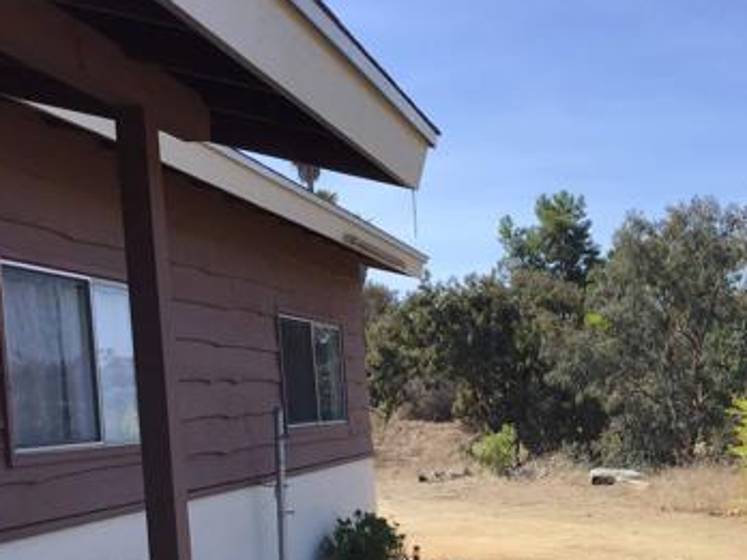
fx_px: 1230
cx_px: 554
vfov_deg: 25.3
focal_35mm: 57
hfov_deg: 33.2
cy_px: 433
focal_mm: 3.3
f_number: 2.4
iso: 25
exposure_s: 1/936
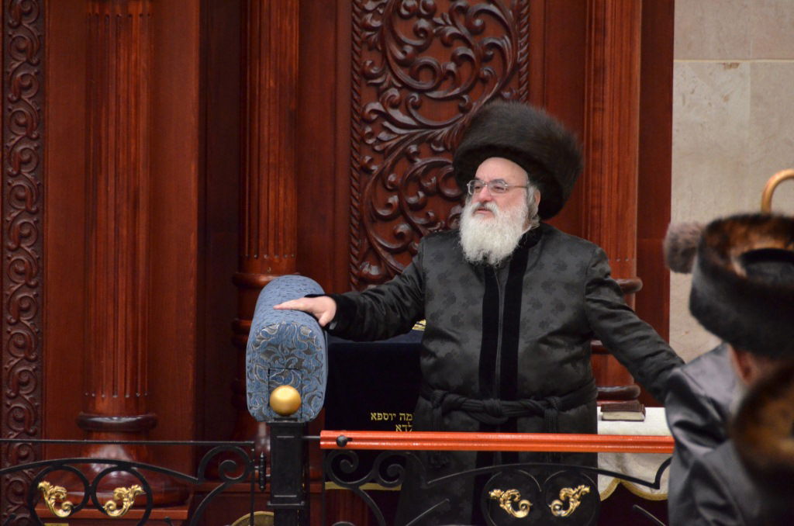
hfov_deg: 6.9
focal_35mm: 300
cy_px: 263
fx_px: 6602
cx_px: 397
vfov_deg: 4.6
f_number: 5.6
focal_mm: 200
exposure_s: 1/125
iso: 1600
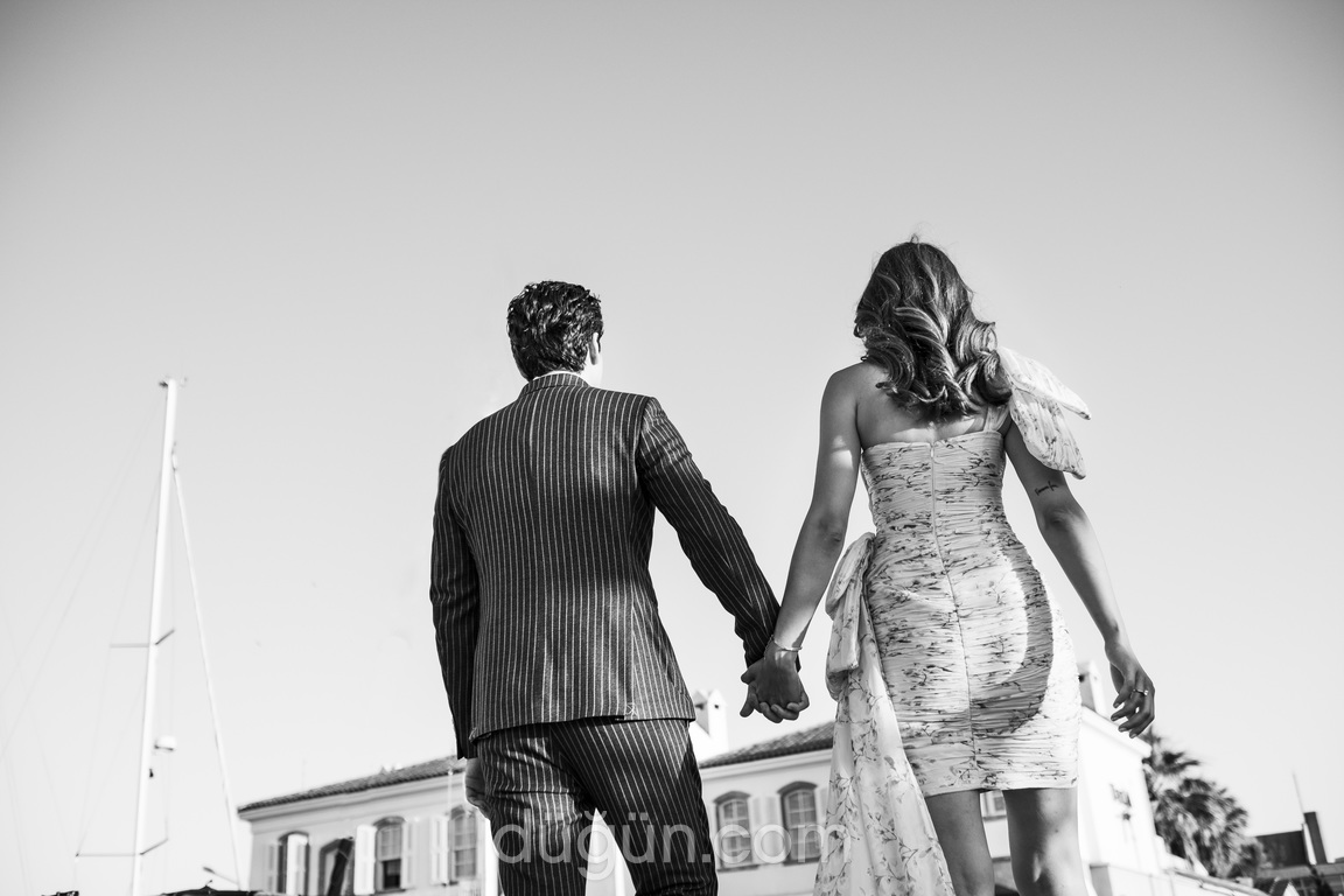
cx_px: 672
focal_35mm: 35
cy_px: 448
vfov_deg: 37.9
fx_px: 1307
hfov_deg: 54.4
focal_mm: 23
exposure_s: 1/1500
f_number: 2.2
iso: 200
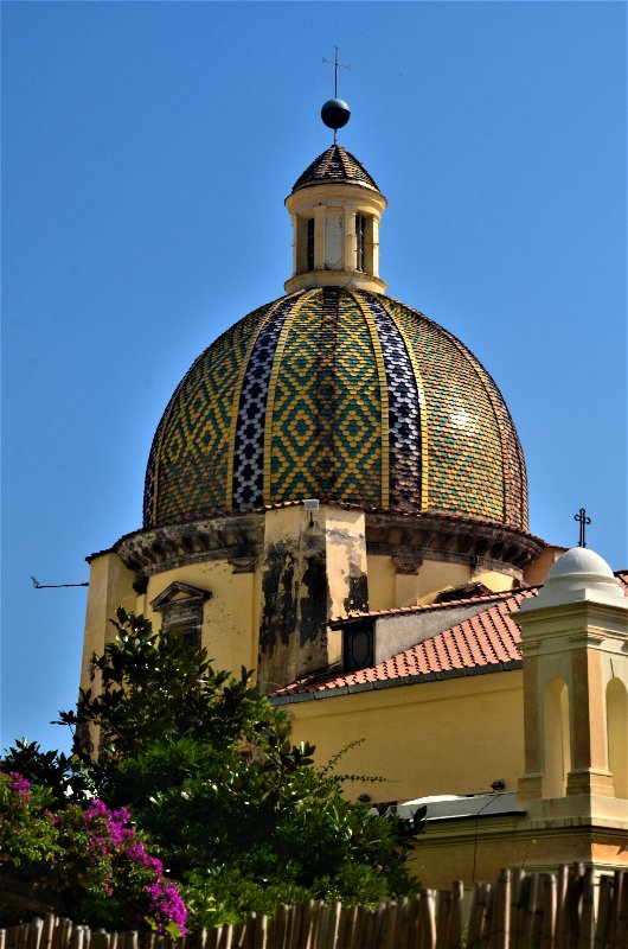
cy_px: 474
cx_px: 314
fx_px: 2286
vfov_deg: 23.4
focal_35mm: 87
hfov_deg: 15.6
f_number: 11
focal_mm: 58
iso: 180
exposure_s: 1/125
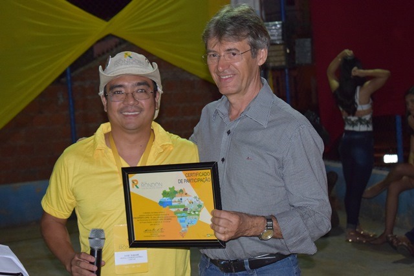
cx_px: 207
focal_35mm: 82
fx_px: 949
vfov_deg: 16.6
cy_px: 138
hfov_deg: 24.6
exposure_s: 1/60
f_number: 5.6
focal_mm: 55
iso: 3200
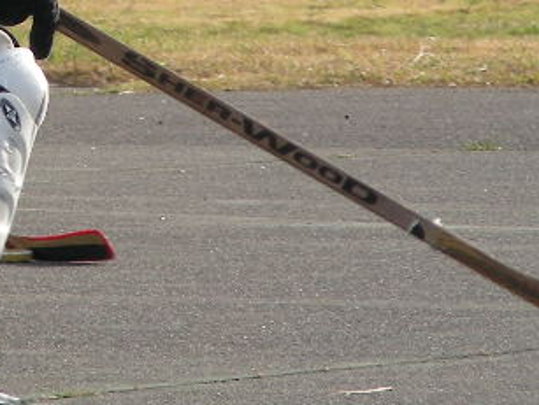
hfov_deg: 2.6
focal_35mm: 766
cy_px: -98
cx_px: -105
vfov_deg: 1.9
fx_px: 11941
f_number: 3.5
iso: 50
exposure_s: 1/263
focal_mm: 38.3
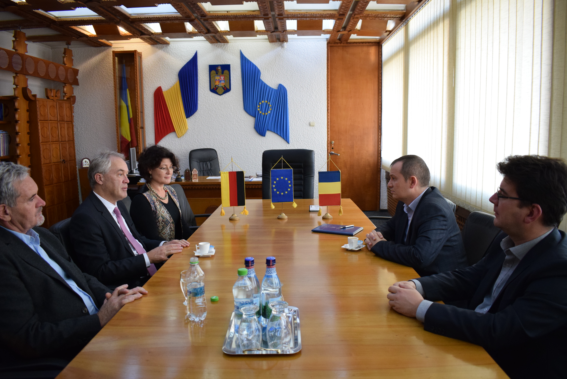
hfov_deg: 67.3
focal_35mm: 27
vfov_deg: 48.0
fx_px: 426
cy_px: 190
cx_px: 284
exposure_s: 1/60
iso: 1600
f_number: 4
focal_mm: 18
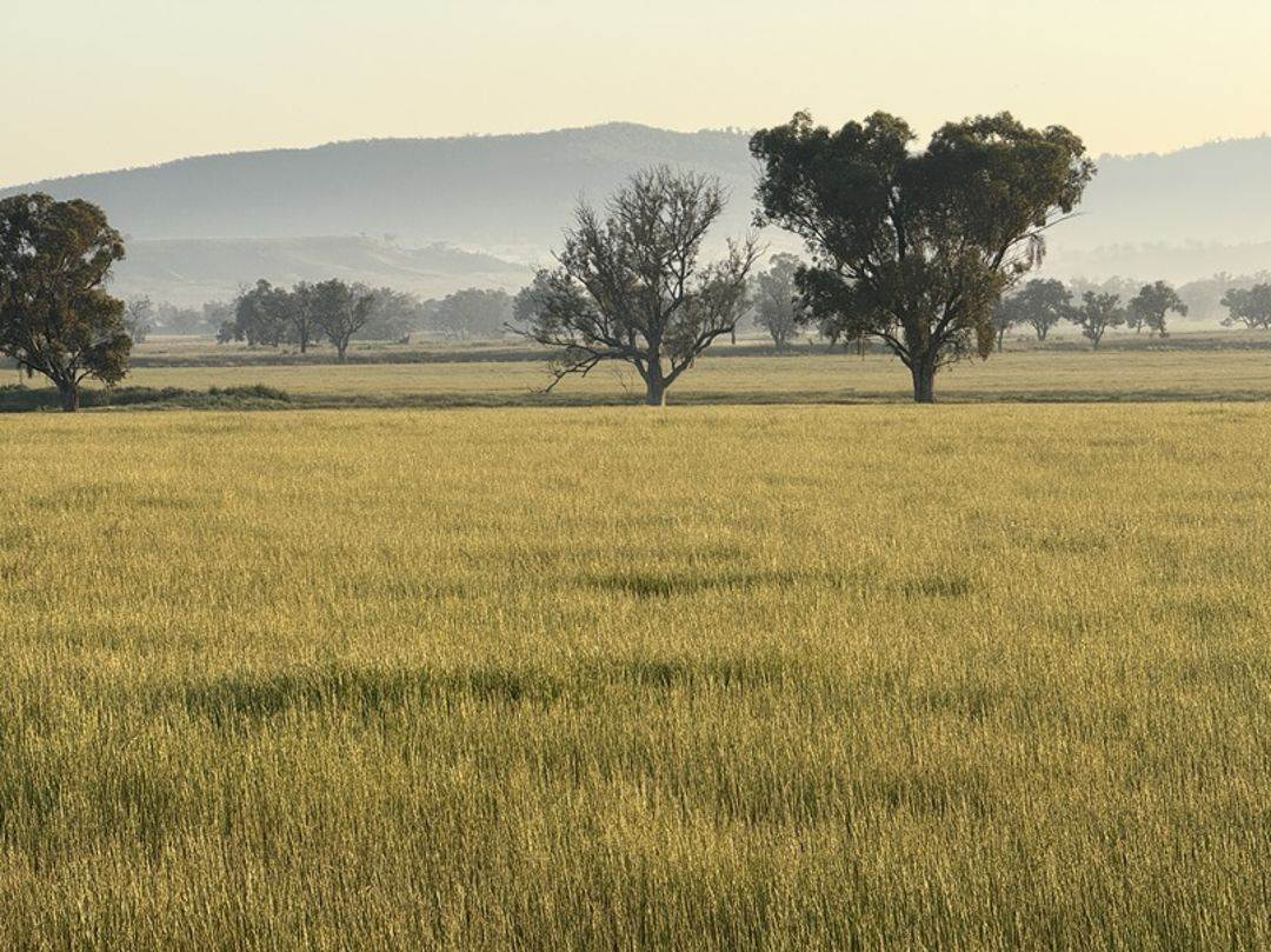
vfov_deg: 12.3
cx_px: 636
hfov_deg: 16.4
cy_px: 476
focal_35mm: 120
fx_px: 4404
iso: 50
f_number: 2.8
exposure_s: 1/490
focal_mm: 15.66
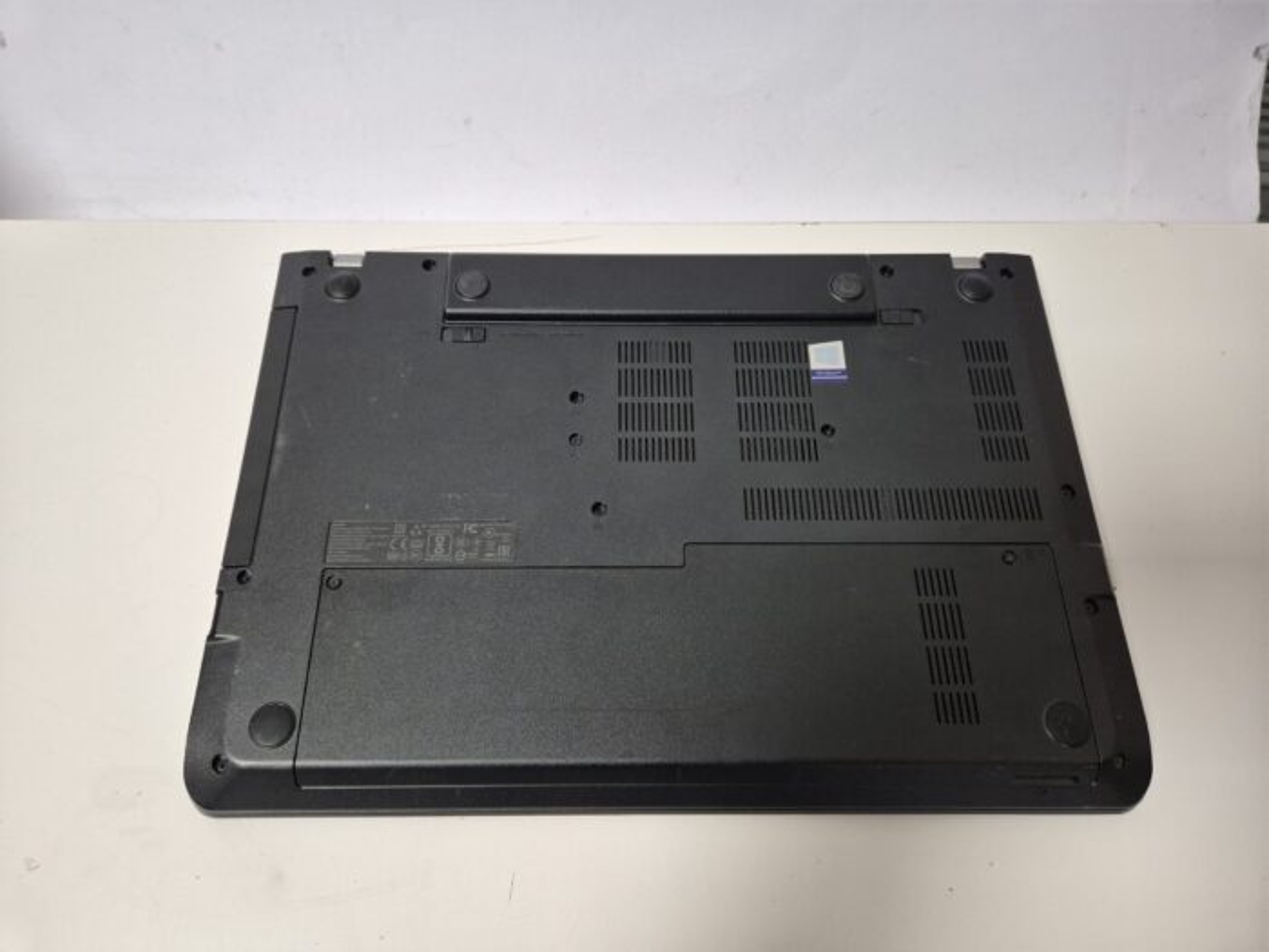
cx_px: 634
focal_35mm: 23
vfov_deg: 58.9
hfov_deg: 73.9
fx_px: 843
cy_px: 476
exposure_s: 1/100
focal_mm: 5.4
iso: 800
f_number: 1.8
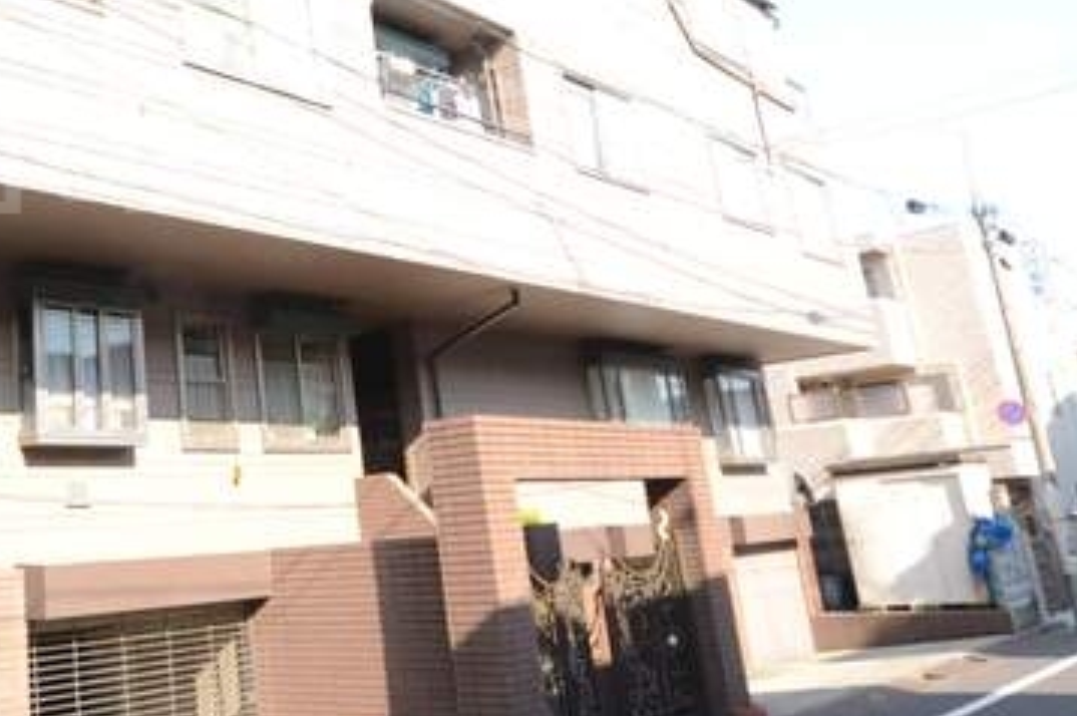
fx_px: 1152
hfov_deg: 46.1
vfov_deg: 33.6
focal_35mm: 39
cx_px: 144
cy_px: 149
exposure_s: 1/320
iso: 800
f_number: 9
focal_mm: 11.5
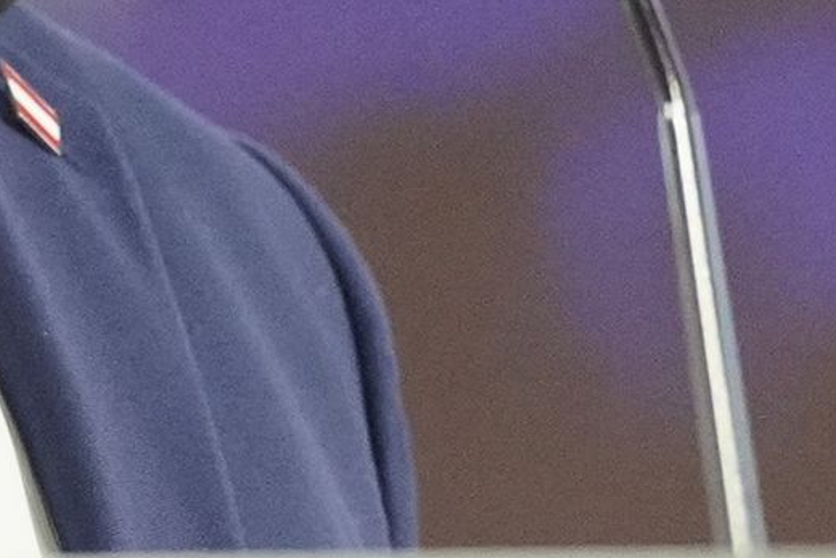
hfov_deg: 1.8
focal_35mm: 1138
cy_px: -638
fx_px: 26433
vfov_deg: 1.2
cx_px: -289
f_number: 4
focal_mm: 148
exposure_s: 1/400
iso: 6400
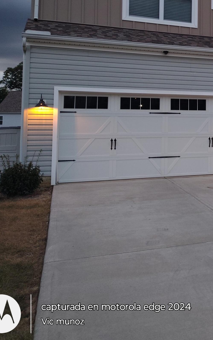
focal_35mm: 48
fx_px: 446
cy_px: 103
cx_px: 293
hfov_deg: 23.1
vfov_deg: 41.1
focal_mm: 5.56
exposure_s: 1/60
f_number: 1.8
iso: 905
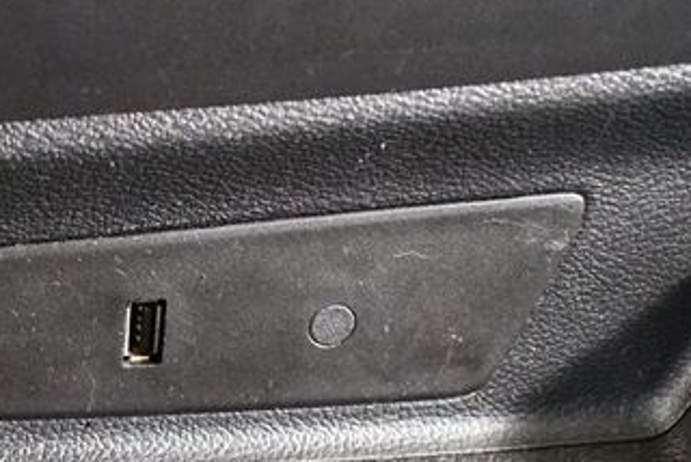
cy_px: 378
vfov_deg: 18.8
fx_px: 1383
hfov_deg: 26.9
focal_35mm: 72
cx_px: 45
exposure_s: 1/40
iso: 12800
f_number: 3.5
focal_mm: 18
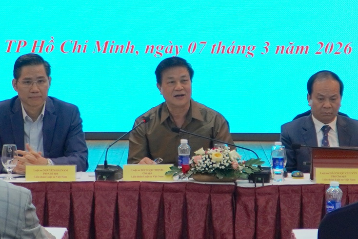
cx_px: 146
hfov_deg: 15.1
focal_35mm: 136
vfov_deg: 10.1
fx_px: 1353
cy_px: 91
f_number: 4
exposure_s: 1/60
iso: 320
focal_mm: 26
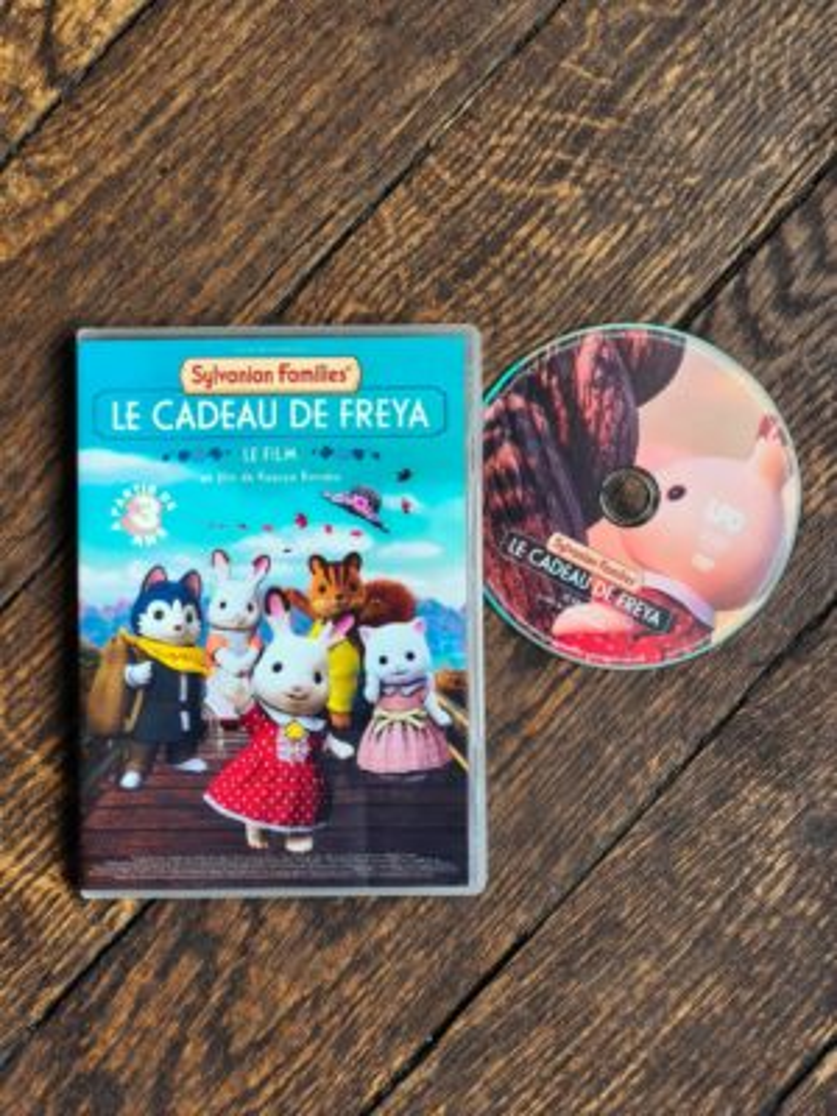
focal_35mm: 50
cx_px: 418
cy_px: 558
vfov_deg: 38.2
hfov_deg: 29.1
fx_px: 1612
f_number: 1.9
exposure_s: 1/100
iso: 1000
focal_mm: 7.1
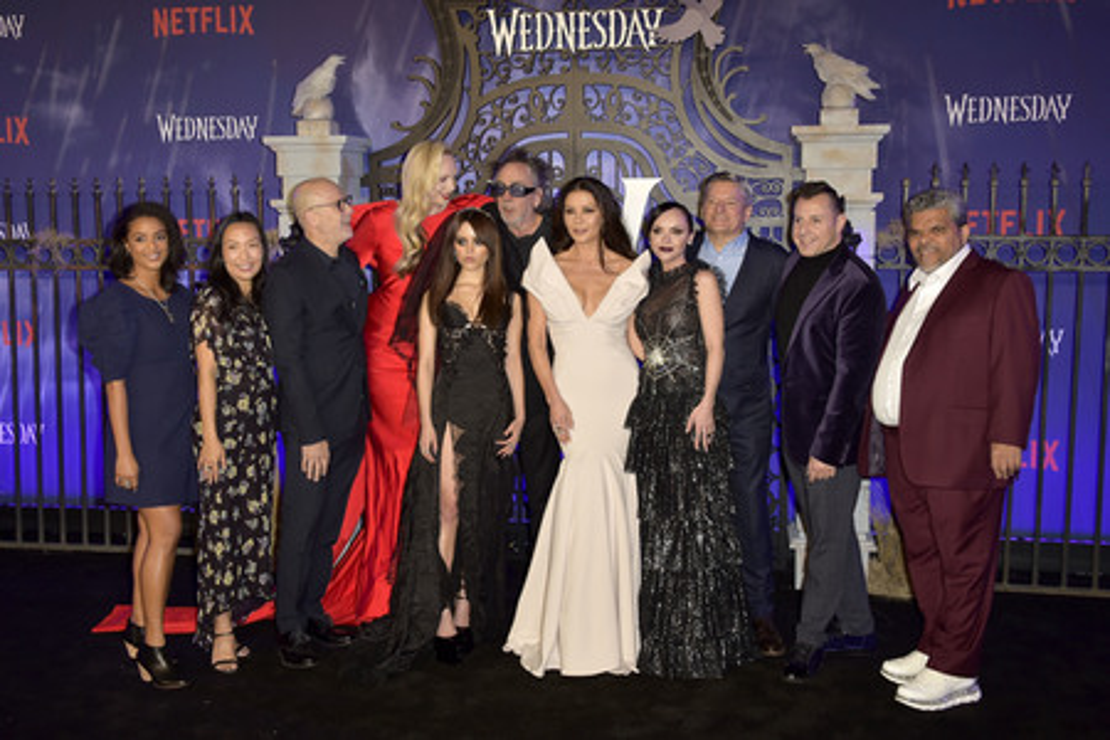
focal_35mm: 38
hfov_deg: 50.7
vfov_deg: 35.1
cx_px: 555
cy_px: 370
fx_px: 1172
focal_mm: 38
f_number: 6.3
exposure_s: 1/250
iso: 1000
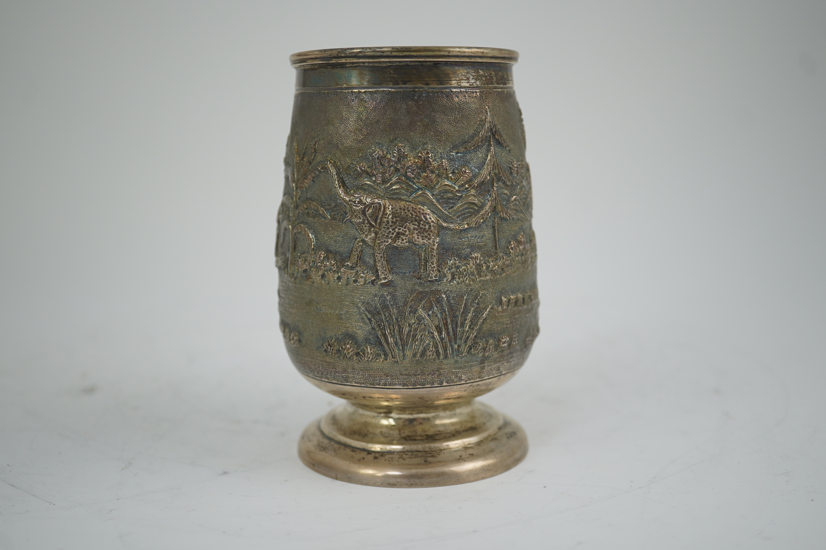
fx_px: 1032
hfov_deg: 43.6
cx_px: 413
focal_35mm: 45
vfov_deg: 29.9
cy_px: 275
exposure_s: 1/60
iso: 160
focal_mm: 30
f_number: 4
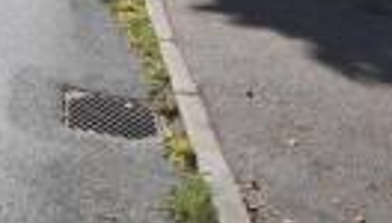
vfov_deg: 13.5
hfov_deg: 22.8
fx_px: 823
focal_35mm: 79
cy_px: -207
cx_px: -163
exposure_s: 1/250
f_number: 8
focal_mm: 14
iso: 100
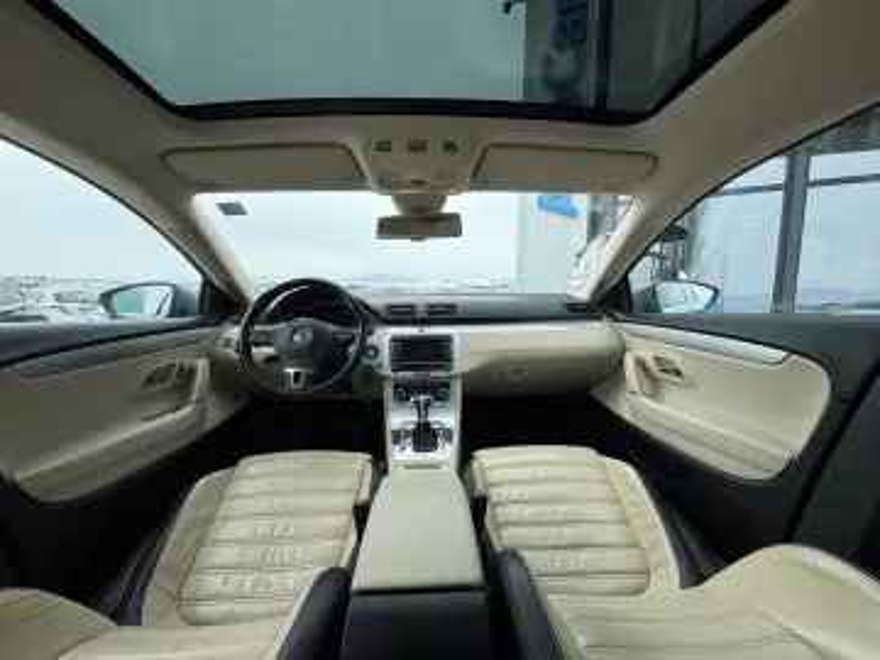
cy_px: 330
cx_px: 440
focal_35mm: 14
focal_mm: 2.22
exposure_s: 1/720
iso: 40
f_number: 2.2
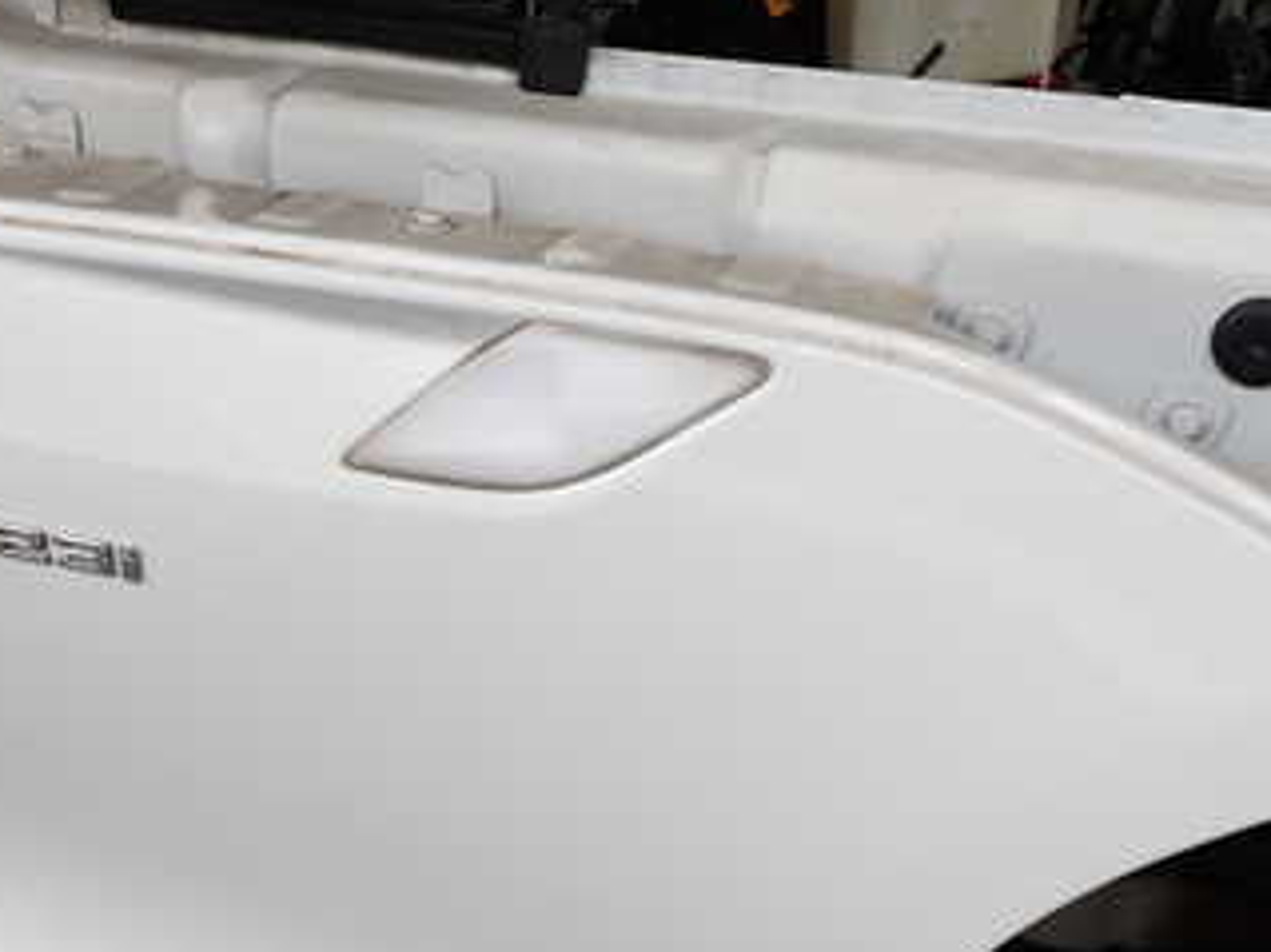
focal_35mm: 47
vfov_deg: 30.6
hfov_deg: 40.4
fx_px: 1725
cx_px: 562
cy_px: 657
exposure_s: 1/250
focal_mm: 4.5
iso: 100
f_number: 2.8
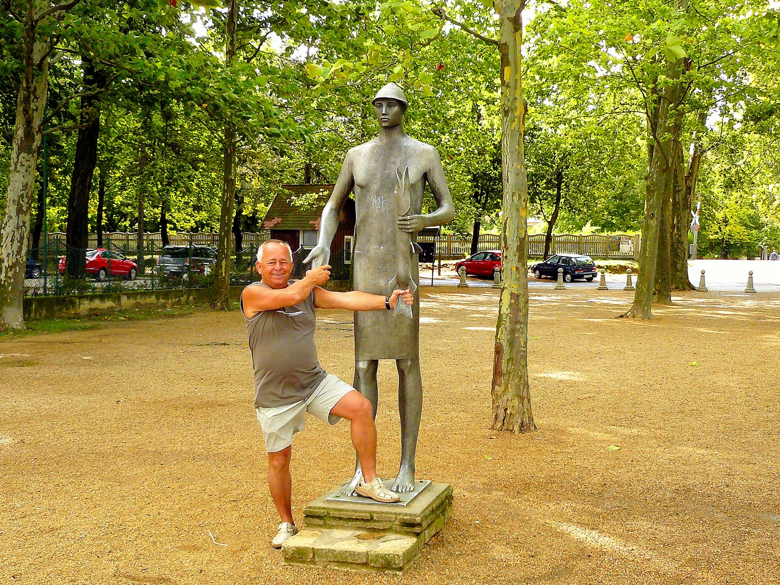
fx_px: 1082
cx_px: 390
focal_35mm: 48
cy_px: 292
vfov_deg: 30.3
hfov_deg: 39.7
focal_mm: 6.7
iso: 200
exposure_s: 1/160
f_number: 3.6
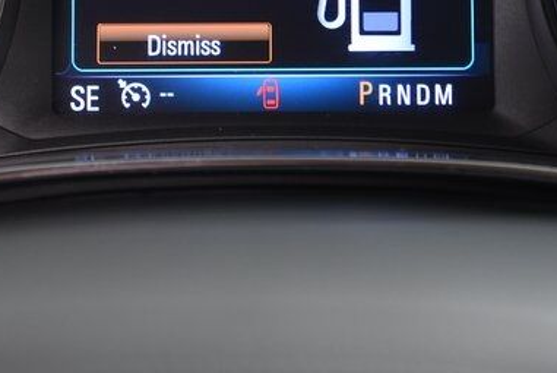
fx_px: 2912
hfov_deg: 10.9
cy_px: -39
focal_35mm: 188
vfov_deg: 7.3
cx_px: 284
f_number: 4.5
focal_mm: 70
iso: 1600
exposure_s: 1/20
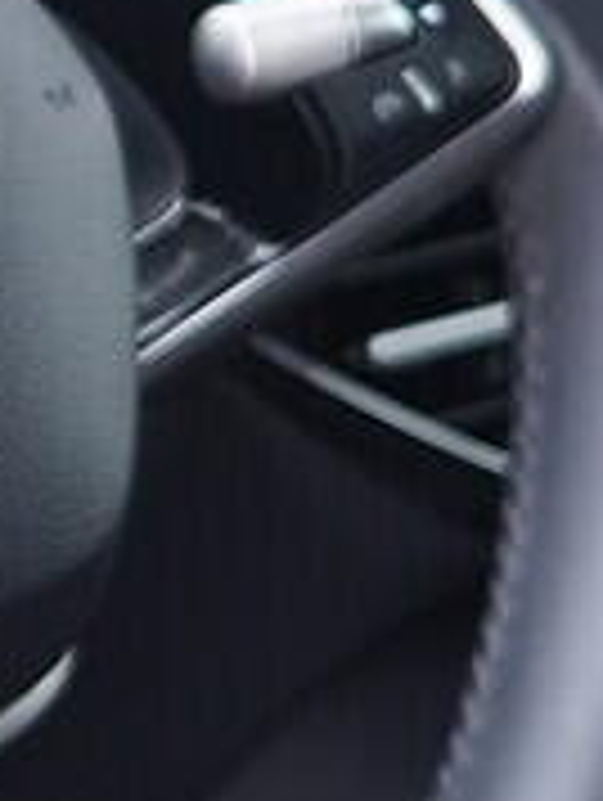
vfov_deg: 7.1
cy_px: 436
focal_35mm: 280
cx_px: -320
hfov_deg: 5.3
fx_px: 6488
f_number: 2.8
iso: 320
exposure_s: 1/40
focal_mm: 24
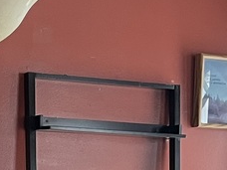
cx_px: 131
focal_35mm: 164
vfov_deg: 8.3
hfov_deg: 12.0
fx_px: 1075
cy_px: 405
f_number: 1.6
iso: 250
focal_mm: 5.1
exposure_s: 1/60
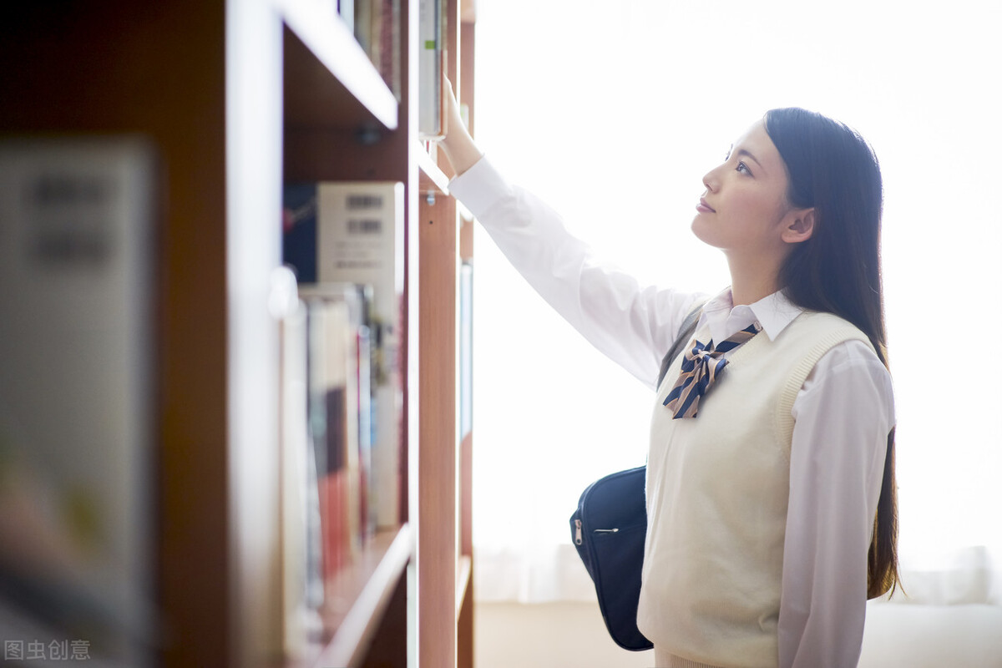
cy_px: 334
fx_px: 1531
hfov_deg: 36.2
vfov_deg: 24.6
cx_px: 501
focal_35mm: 55
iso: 400
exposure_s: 1/250
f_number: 1.8
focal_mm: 55
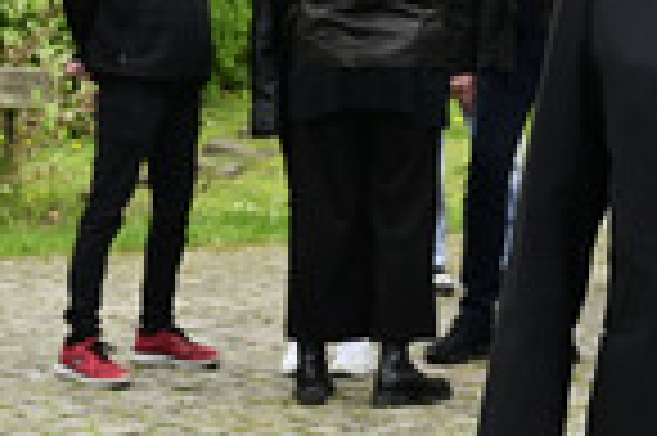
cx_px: 794
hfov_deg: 12.7
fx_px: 2880
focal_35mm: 158
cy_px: 103
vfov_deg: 8.7
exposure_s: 1/320
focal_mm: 51
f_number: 7.1
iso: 800
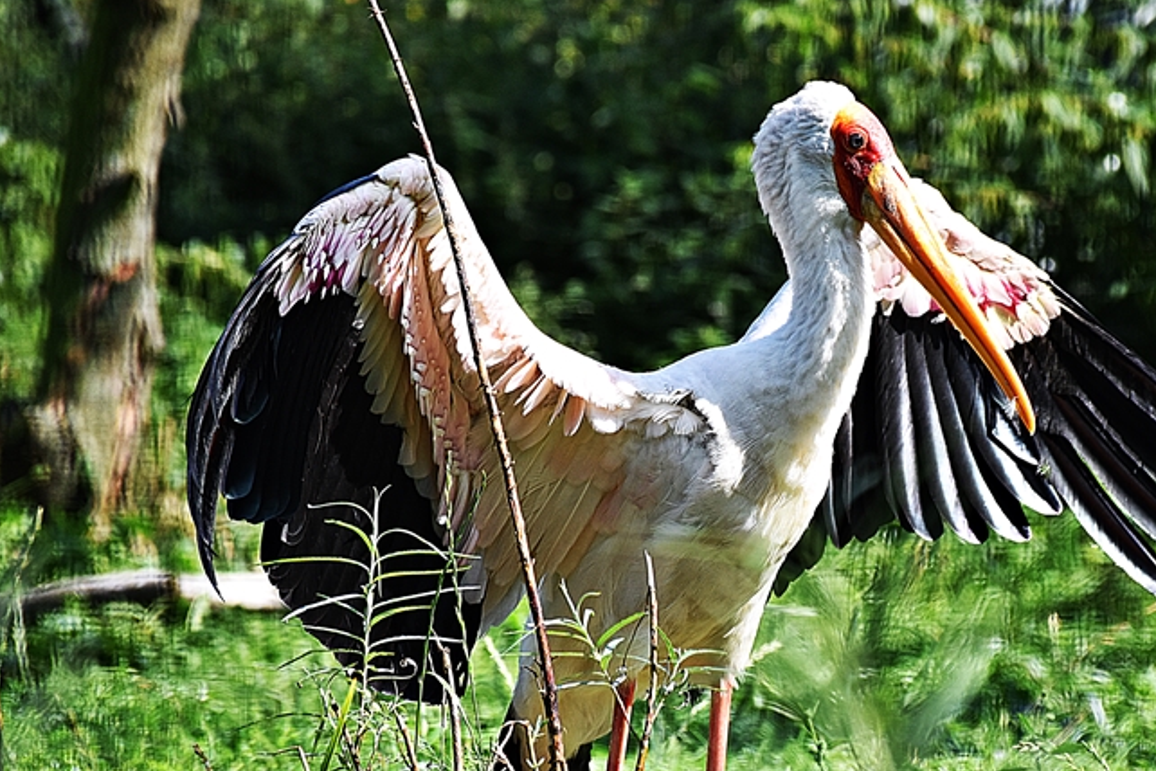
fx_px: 10756
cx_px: 749
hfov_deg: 6.2
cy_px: 417
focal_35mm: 335
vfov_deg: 4.1
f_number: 5.6
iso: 400
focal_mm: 140
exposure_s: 1/400
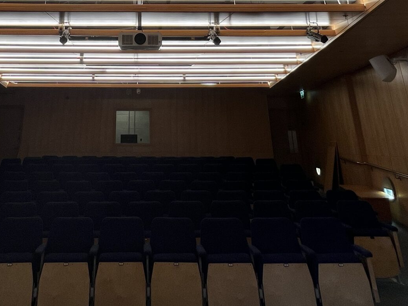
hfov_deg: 55.7
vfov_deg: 37.7
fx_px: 377
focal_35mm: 32
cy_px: -21
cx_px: 138
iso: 25
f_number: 1.8
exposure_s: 1/50
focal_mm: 1.57
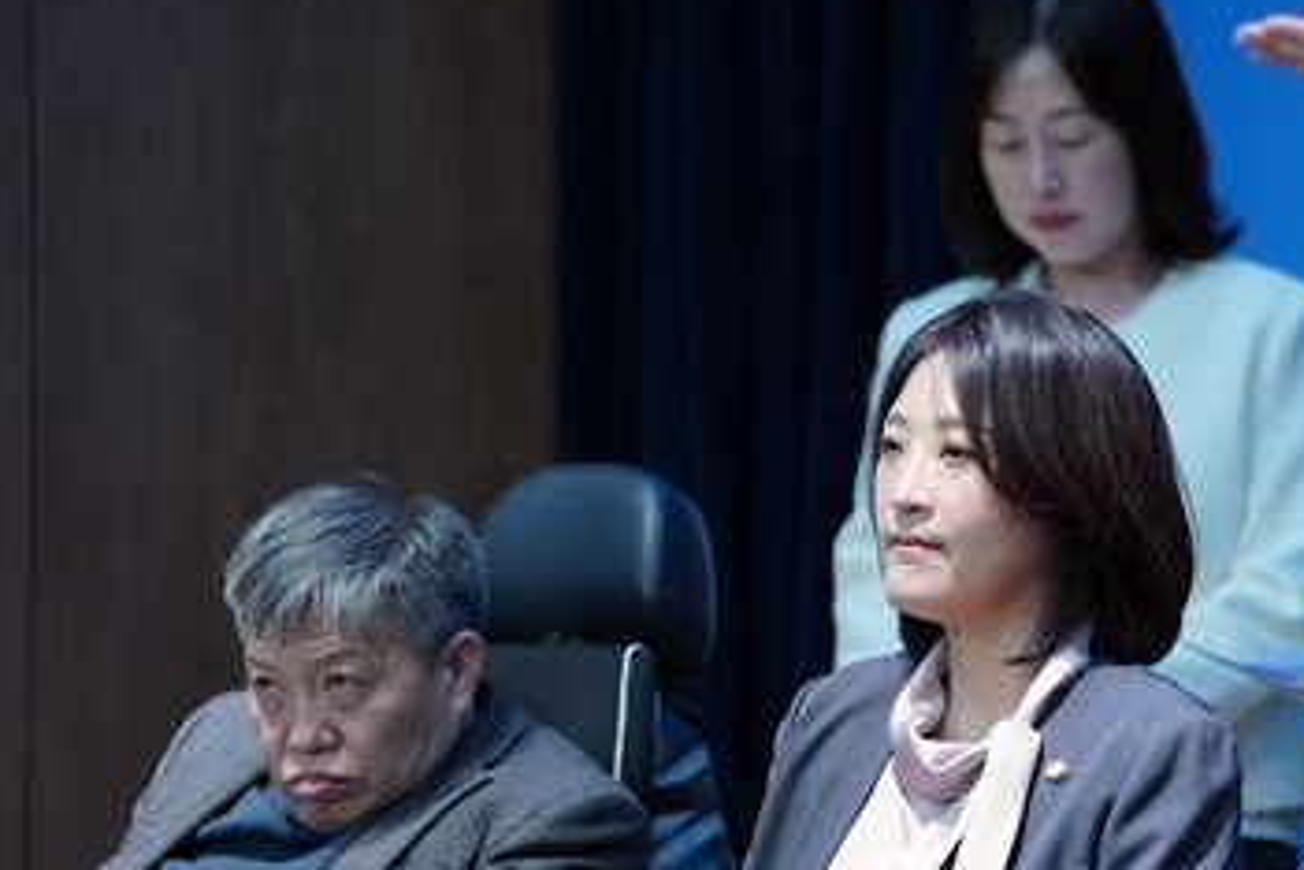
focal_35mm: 342
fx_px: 12387
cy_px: 573
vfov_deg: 4.0
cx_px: 985
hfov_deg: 6.0
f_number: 4.5
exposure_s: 1/125
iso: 800
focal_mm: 200
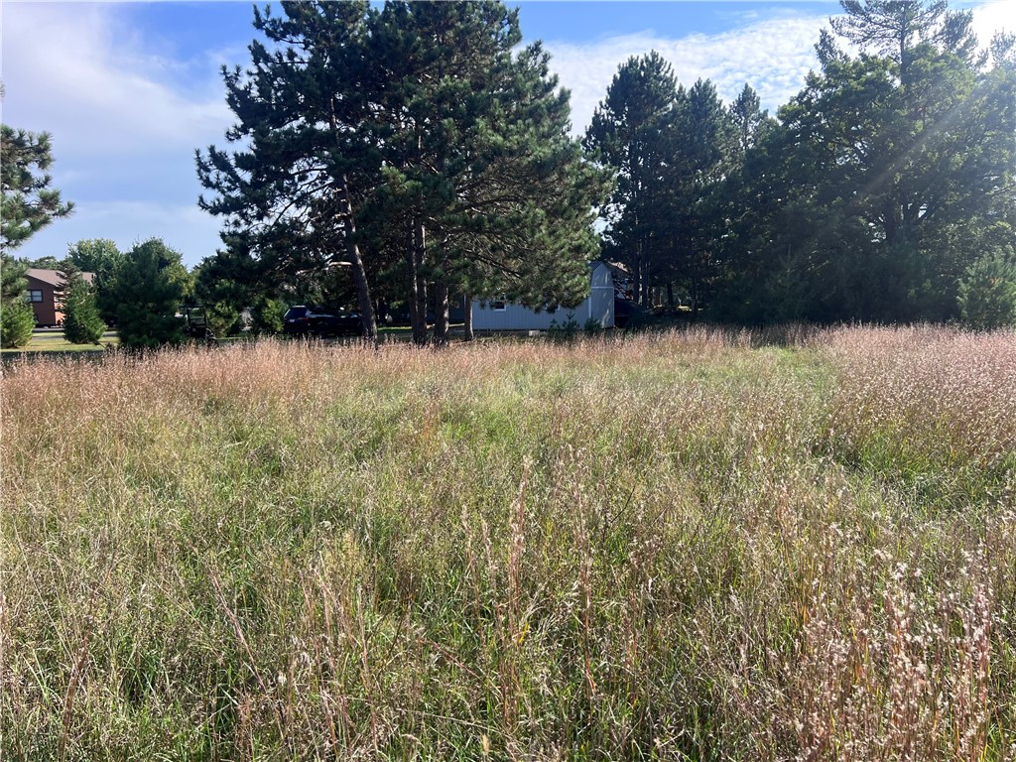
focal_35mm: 26
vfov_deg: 53.1
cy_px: 381
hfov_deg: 67.3
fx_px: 763
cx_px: 508
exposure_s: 1/1553
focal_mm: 5.7
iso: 50
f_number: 1.5
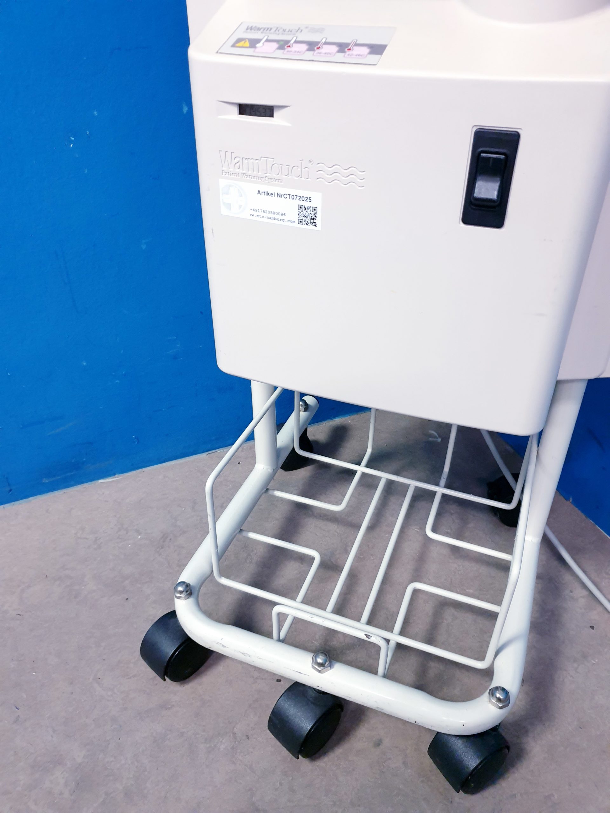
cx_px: 305
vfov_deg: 67.3
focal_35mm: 26
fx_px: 611
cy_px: 406
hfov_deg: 53.1
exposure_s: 1/33
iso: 250
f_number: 1.5
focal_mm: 4.3
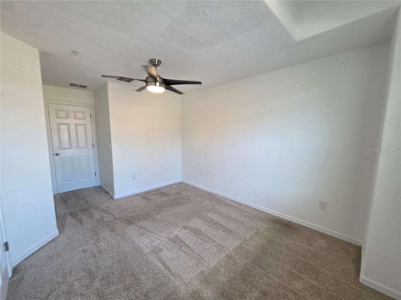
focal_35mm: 13
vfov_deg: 89.9
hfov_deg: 106.2
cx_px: 200
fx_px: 151
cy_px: 150
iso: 200
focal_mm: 2.2
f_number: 1.9
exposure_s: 1/60
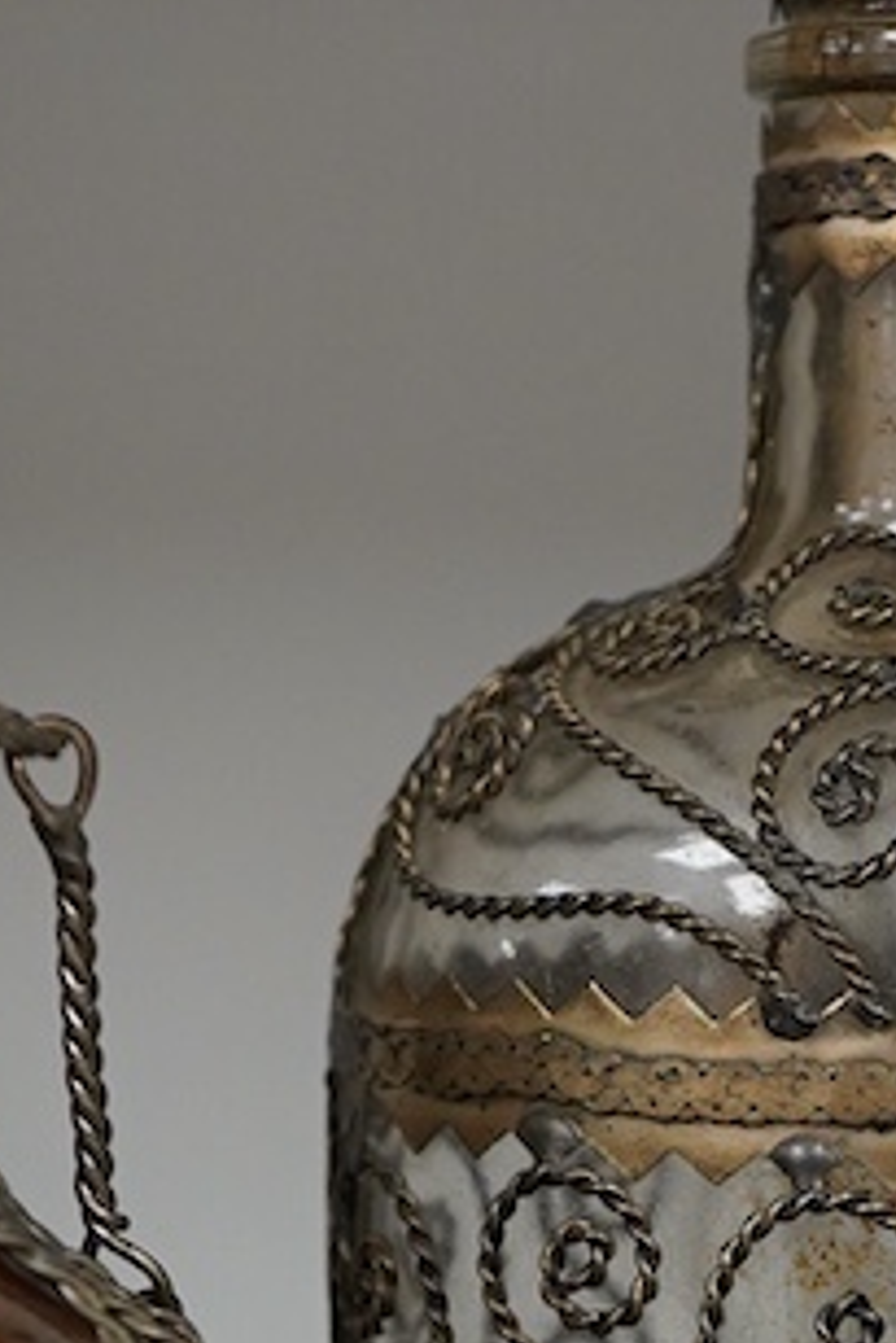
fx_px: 4922
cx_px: 966
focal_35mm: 132
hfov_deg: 10.3
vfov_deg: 15.2
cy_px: 1369
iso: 1250
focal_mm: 30
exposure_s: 1/125
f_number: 7.1
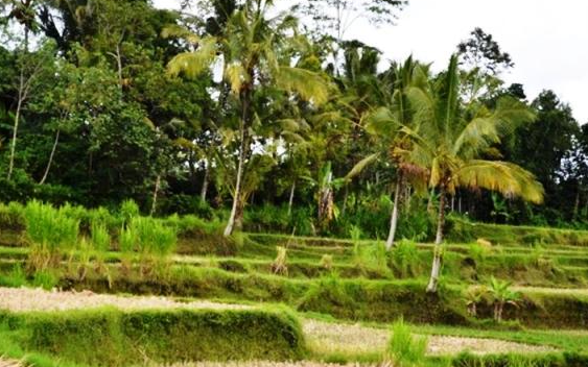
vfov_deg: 13.7
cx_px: 277
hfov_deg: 21.7
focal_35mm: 96
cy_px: 190
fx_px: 1532
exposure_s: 1/200
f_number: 6.3
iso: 100
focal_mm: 55
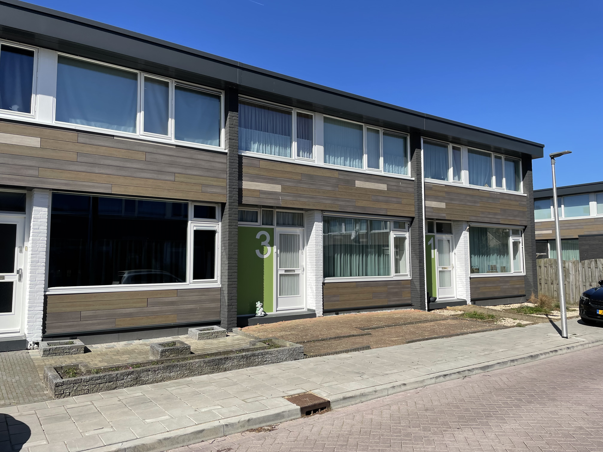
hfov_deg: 67.3
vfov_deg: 53.1
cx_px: 302
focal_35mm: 26
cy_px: 226
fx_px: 453
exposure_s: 1/3731
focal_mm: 4.2
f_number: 1.6
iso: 32
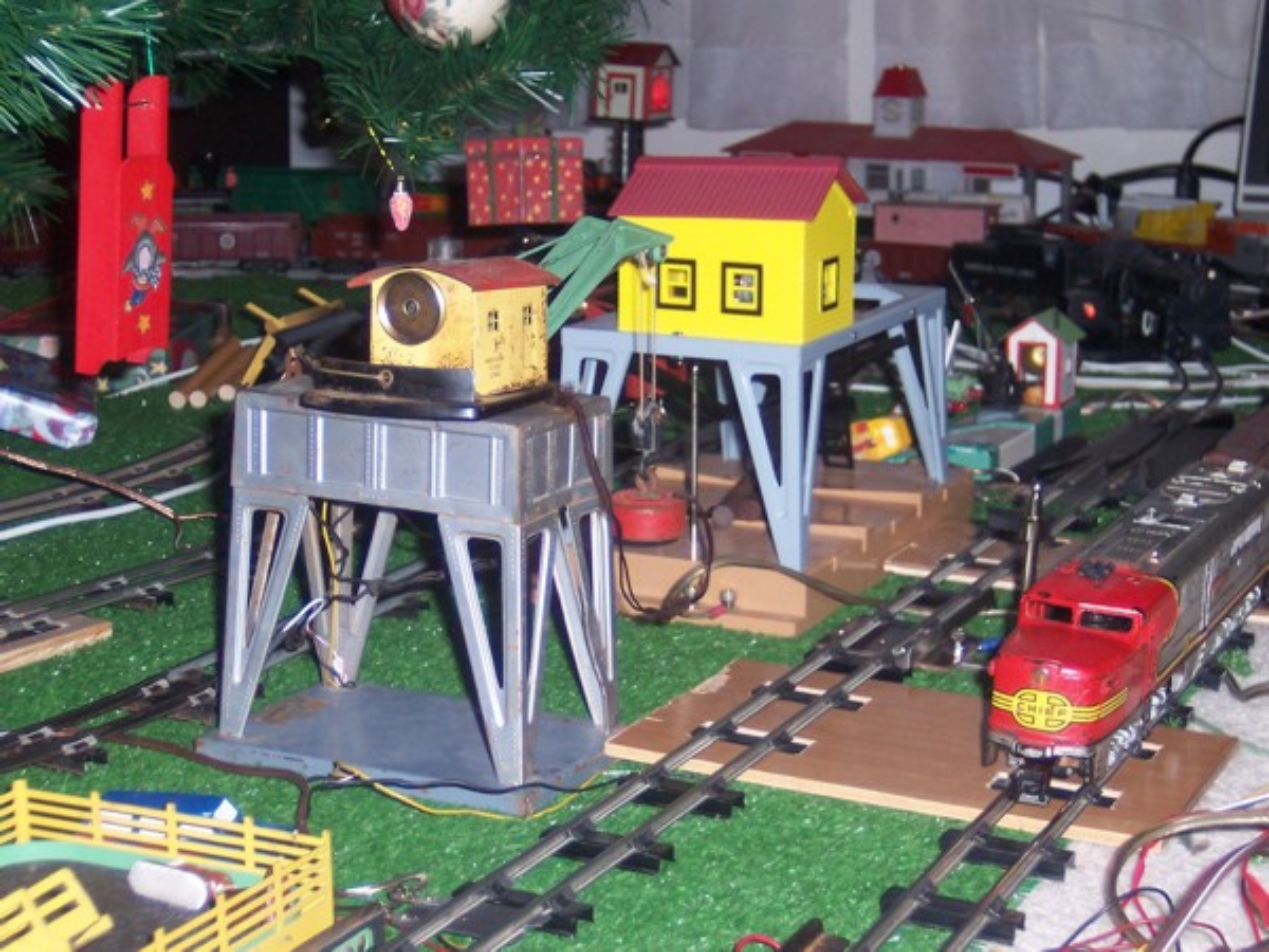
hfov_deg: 23.6
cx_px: 634
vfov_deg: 17.8
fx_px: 3043
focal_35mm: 83
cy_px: 476
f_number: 3
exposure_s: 1/90
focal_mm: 12.8
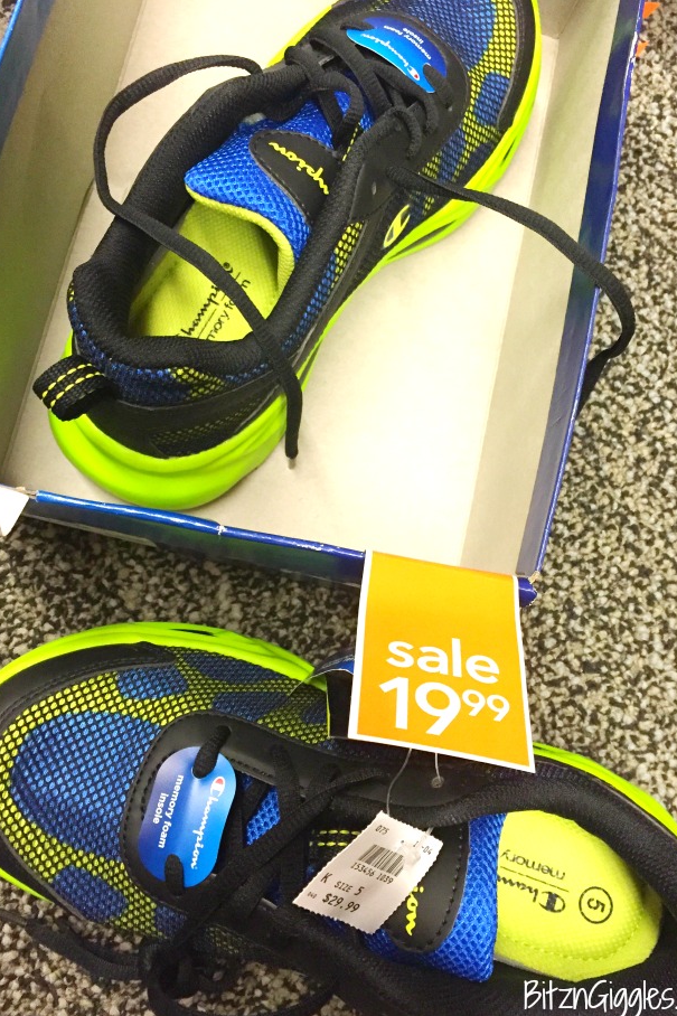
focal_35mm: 31
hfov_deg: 42.3
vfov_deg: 60.3
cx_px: 342
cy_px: 502
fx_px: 875
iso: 200
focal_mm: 4.15
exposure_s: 1/30
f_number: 2.2
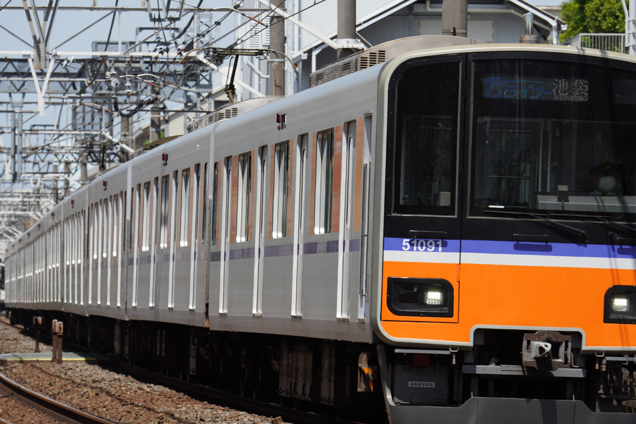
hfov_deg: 6.5
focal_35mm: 319
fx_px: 5637
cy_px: 217
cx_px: 363
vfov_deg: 4.3
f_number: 8
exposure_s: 1/400
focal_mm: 249
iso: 125
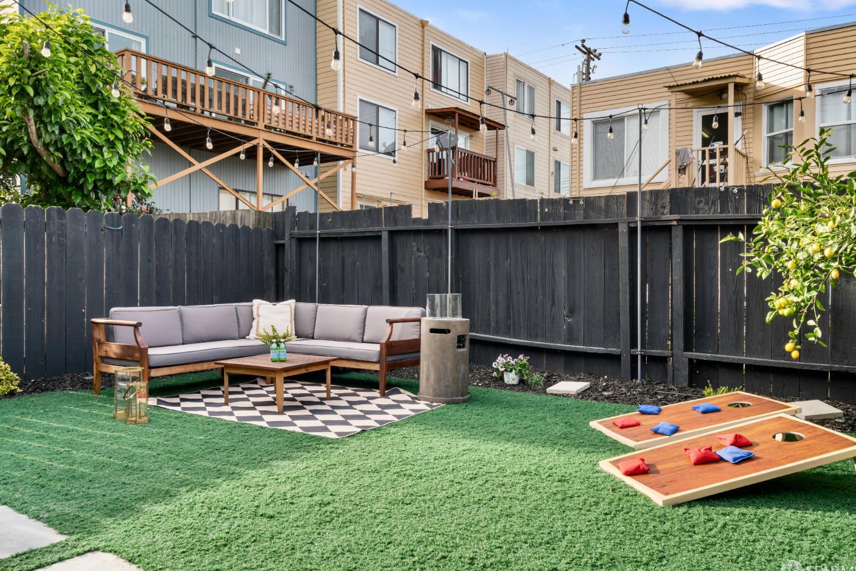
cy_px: 288
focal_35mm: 27
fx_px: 642
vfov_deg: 47.9
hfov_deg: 67.4
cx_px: 430
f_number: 16
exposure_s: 1/10
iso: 320
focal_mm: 26
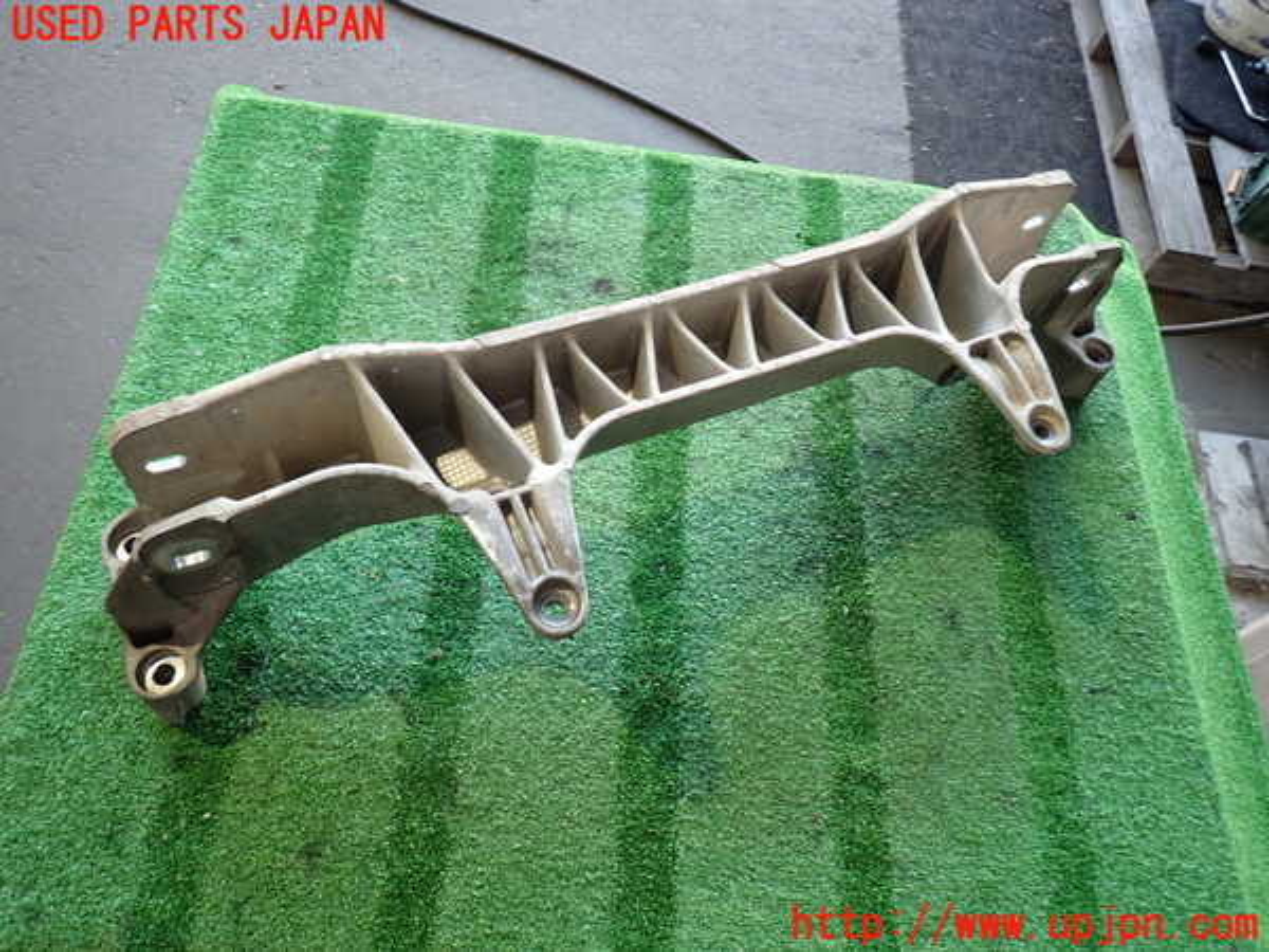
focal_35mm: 25
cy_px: 476
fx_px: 916
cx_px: 634
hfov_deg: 69.4
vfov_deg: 54.9
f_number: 2
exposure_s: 1/40
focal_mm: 4.5
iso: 200
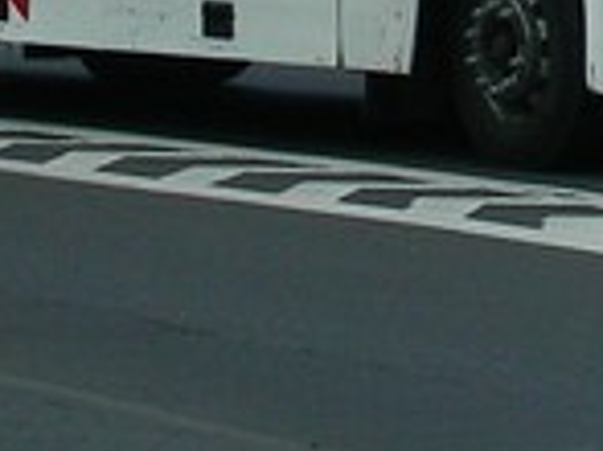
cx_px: 878
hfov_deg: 5.5
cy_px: -765
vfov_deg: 4.1
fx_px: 6179
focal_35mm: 355
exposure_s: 1/400
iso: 50
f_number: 4
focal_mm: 9.7
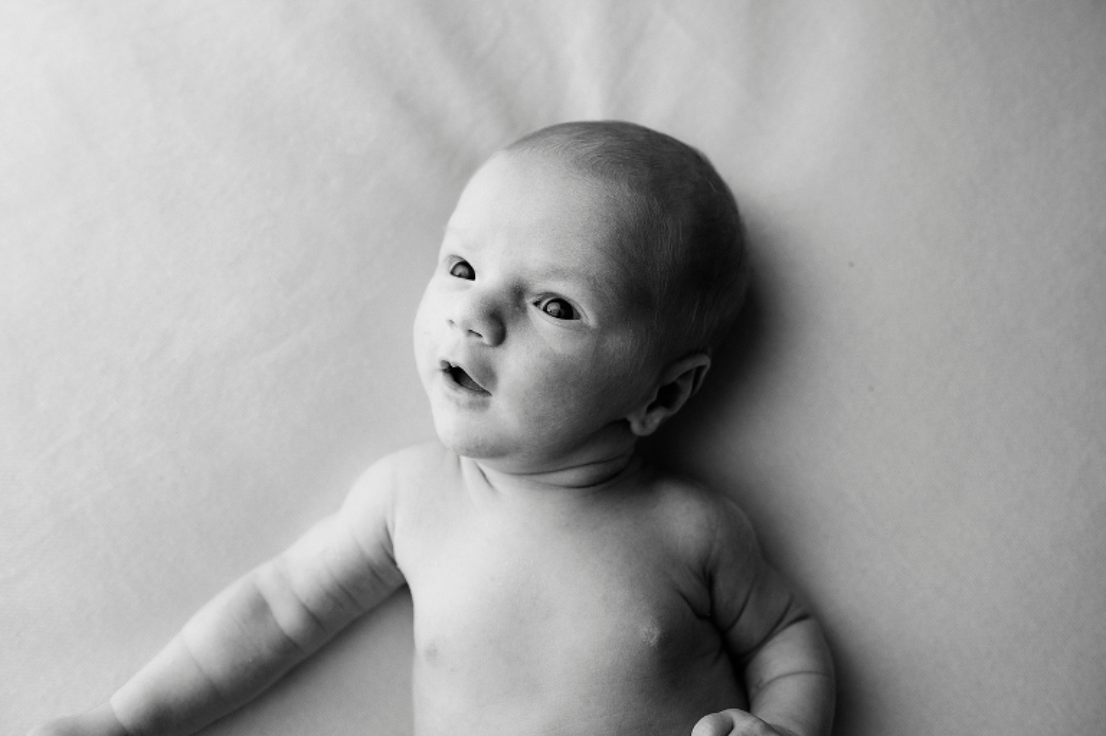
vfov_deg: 37.8
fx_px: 1075
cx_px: 553
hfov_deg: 54.5
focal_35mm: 35
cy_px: 368
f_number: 3.5
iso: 200
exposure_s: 1/200
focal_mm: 35
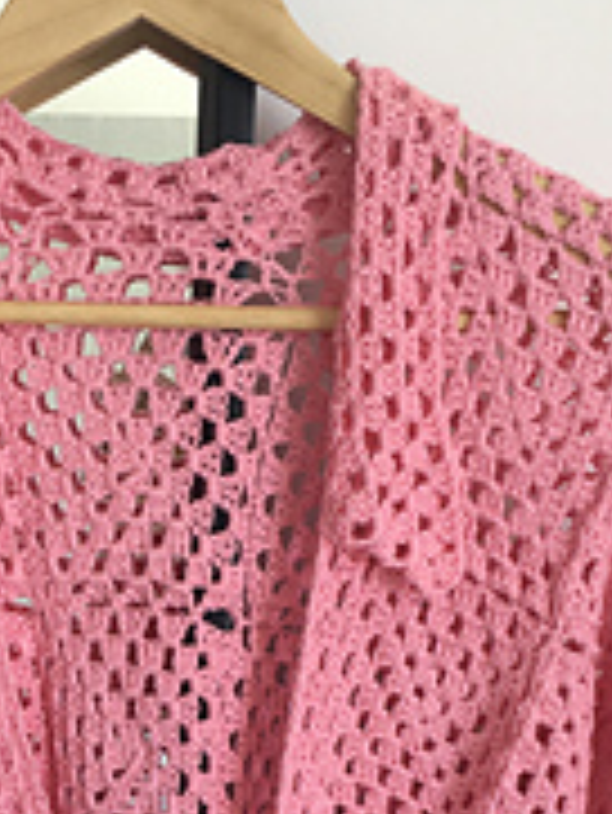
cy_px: 825
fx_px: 1884
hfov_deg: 18.1
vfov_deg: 23.3
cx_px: 40
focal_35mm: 80
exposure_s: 1/50
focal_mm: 4.15
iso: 25
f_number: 2.2
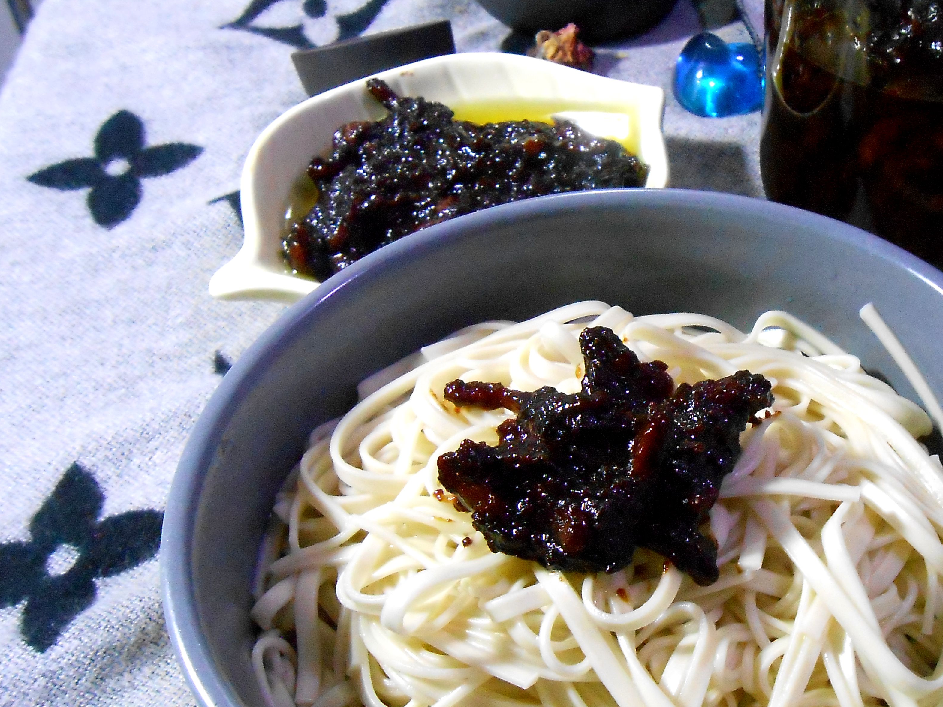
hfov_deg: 41.8
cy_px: 448
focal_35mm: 44
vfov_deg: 32.7
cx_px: 690
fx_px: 1199
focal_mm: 5.3
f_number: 3.8
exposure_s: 1/15
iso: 800
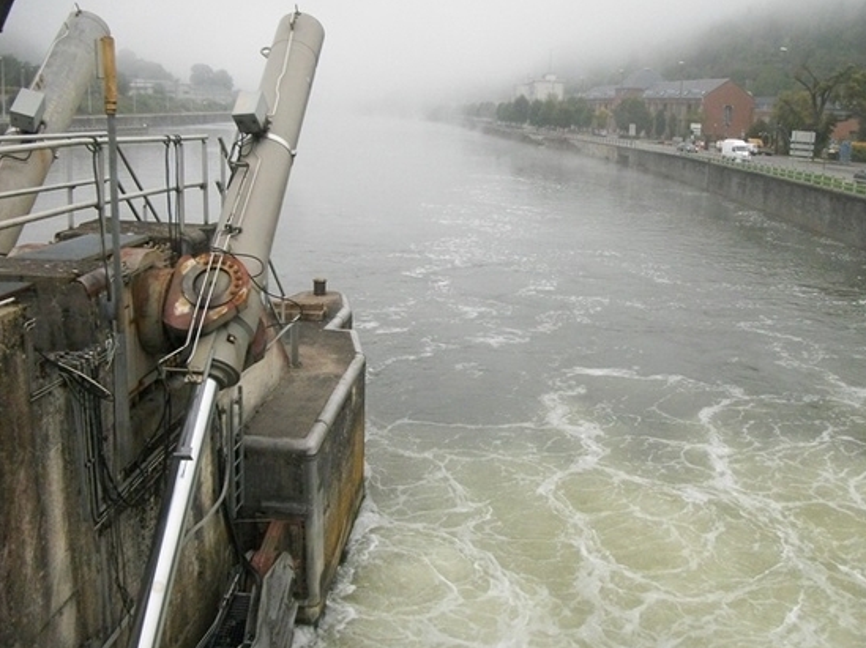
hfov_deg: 52.6
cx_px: 464
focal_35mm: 35
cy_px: 323
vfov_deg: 40.7
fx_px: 875
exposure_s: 1/200
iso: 400
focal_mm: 5.7
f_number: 8.8
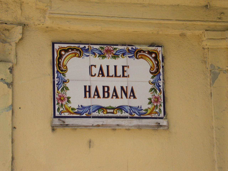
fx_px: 1014
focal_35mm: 154
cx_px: 114
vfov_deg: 9.6
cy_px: 86
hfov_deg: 12.8
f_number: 5.1
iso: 100
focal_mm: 32
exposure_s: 1/181
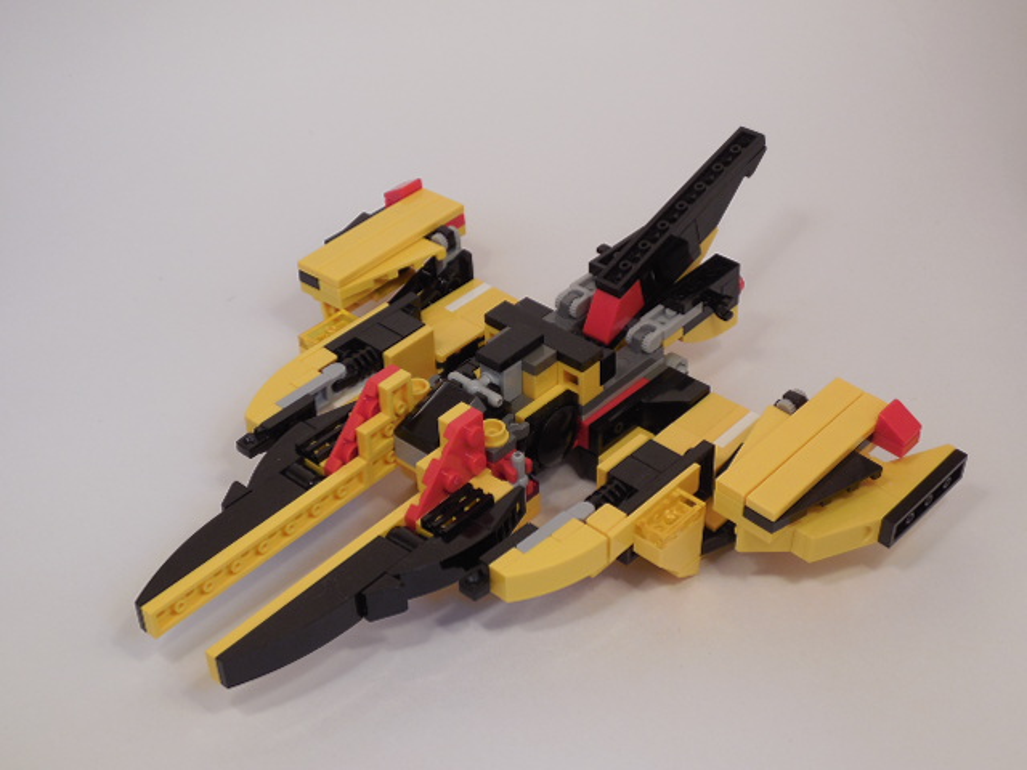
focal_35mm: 66
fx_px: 1958
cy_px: 385
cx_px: 514
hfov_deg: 29.4
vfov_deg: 22.3
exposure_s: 1/80
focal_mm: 10.9
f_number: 4.2
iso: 200
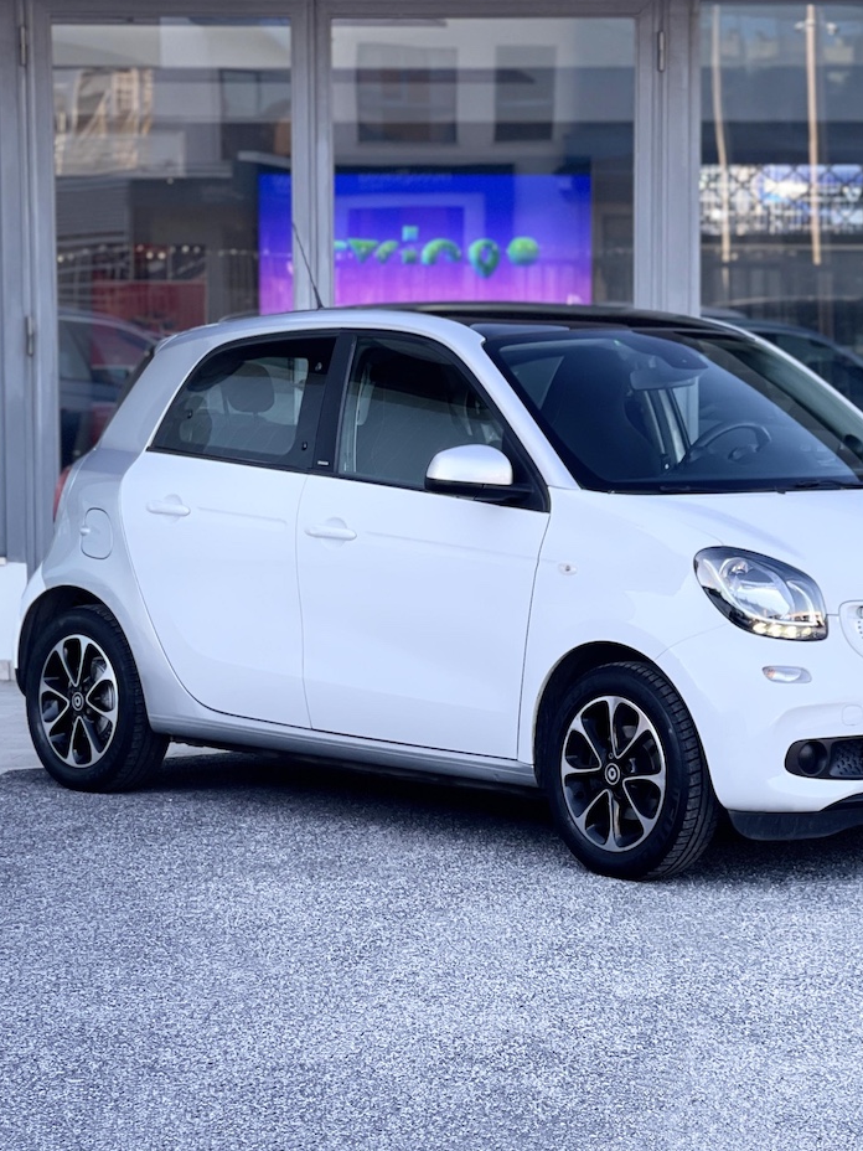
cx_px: 569
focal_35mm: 86
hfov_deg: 17.1
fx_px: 2859
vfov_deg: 22.8
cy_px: 574
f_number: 2.2
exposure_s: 1/121
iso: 32
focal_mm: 7.5
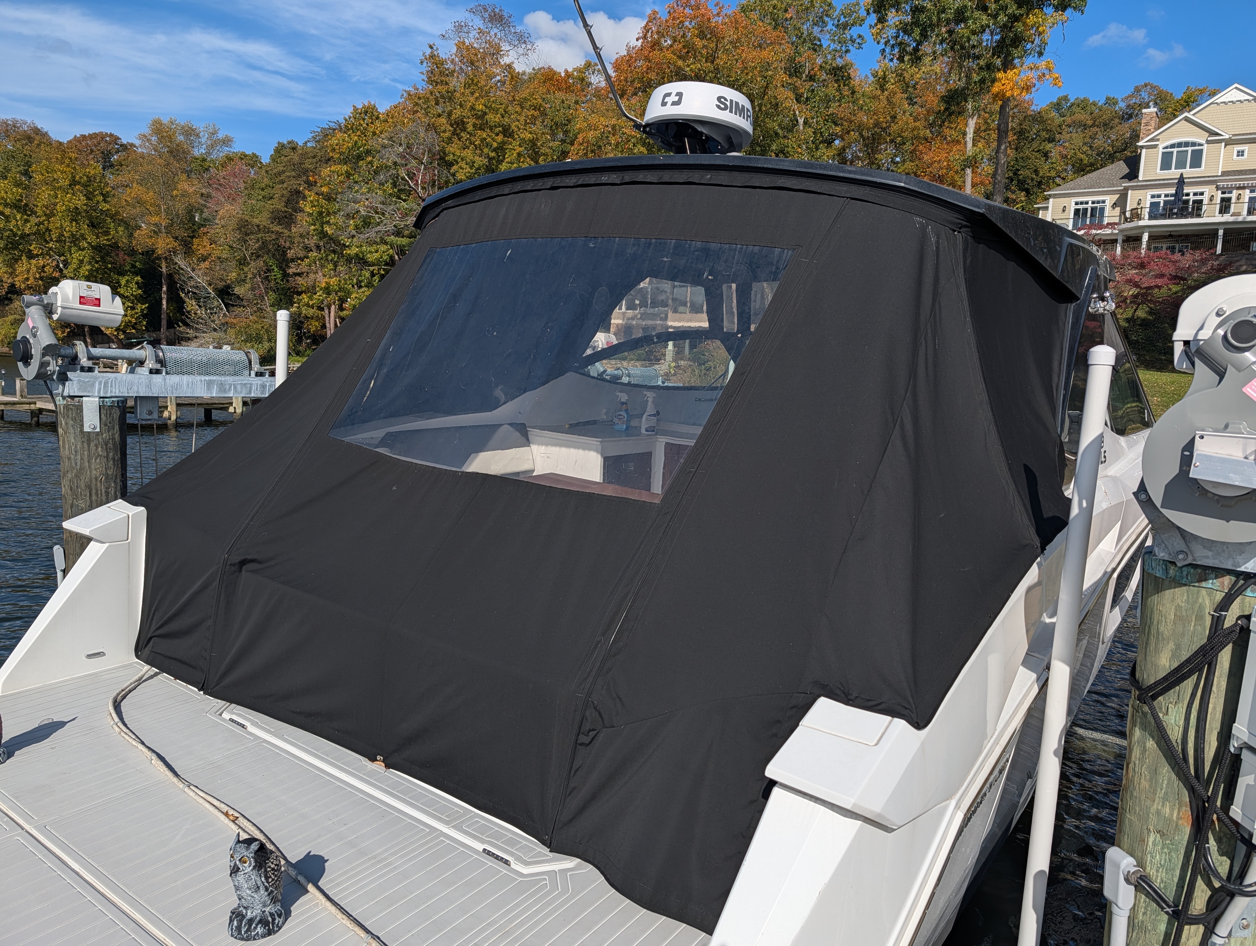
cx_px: 628
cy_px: 473
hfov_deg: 71.5
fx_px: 872
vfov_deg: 56.9
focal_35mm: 24
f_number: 1.68
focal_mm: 6.9
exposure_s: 1/2252
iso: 23
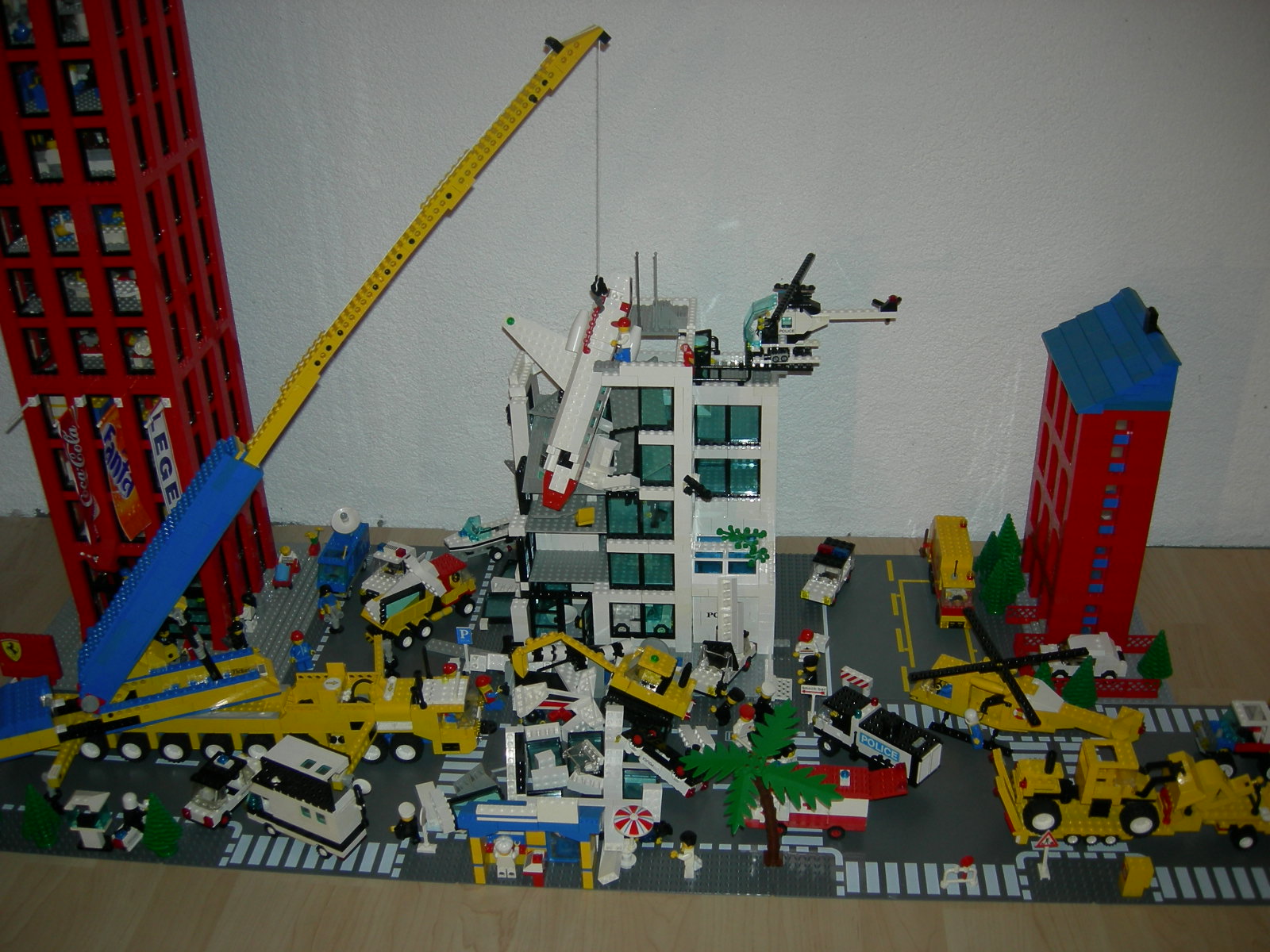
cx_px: 635
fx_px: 1321
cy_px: 476
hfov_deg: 51.4
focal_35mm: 36
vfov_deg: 39.7
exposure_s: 1/60.1
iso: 64
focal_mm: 7.5
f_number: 2.7
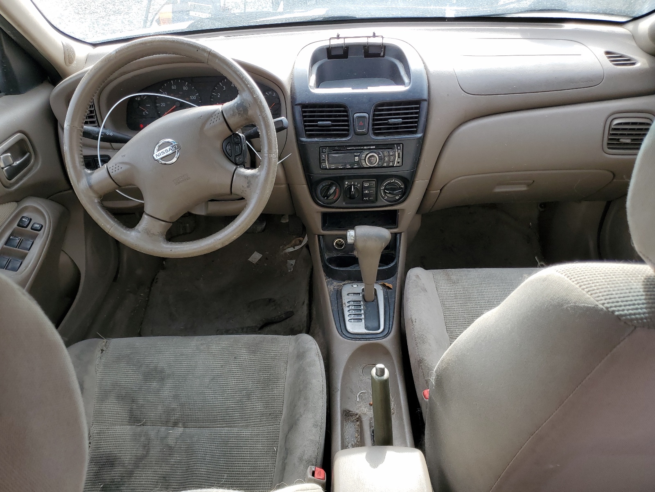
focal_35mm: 26
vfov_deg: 53.1
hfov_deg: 67.3
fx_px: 492
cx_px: 328
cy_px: 246
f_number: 1.5
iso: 50
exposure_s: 1/455
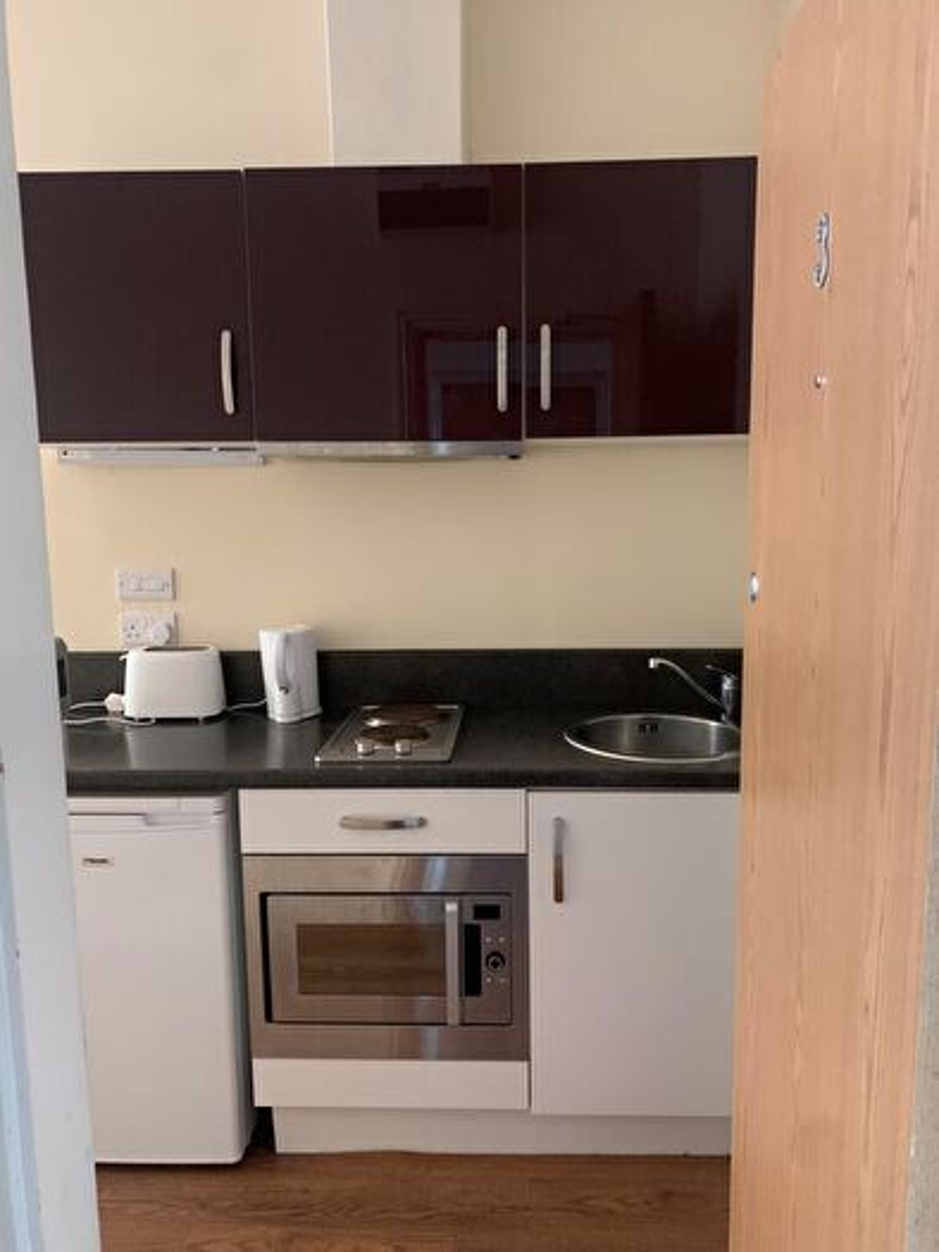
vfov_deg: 67.3
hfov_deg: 53.1
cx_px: 470
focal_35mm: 26
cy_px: 626
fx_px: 940
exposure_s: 1/35
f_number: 1.8
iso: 400
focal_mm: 4.25
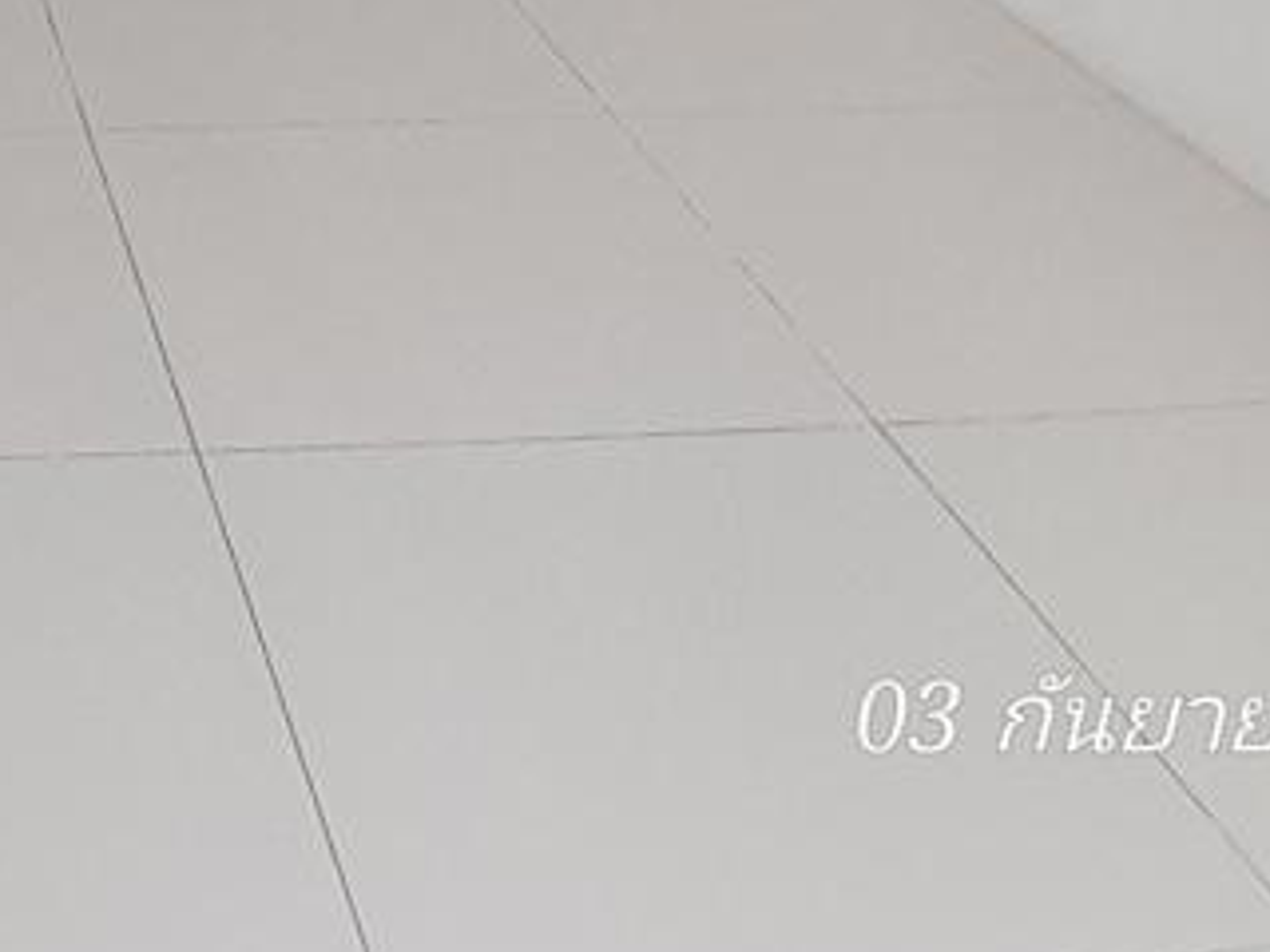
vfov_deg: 19.0
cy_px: -714
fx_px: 2238
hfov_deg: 28.0
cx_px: -220
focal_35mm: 61
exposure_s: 1/100
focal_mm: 1.46
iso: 64
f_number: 2.2
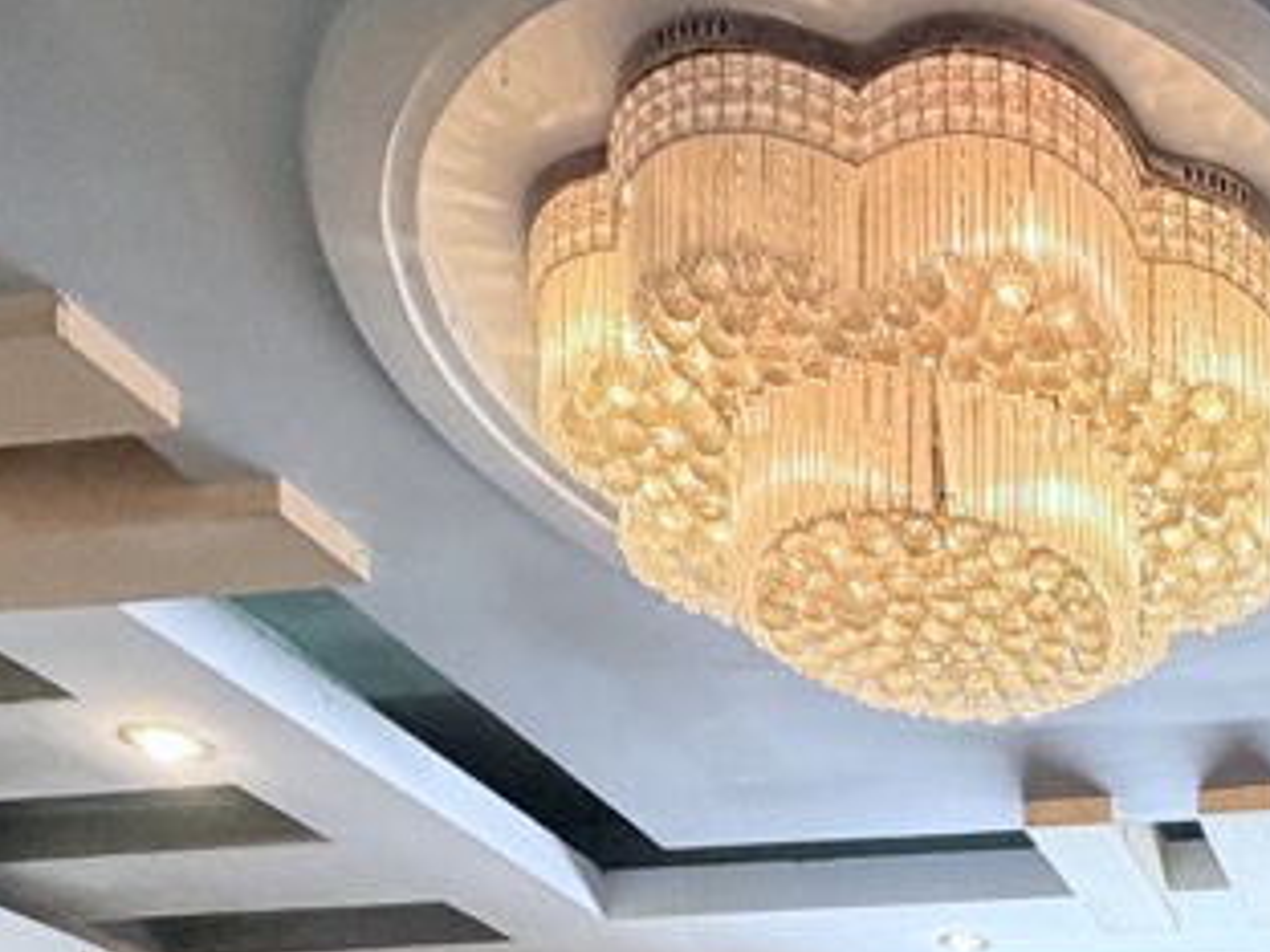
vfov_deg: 24.1
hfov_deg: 35.9
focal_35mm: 46
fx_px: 1688
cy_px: 1461
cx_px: 1355
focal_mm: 2.22
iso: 200
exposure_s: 1/50
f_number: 2.2
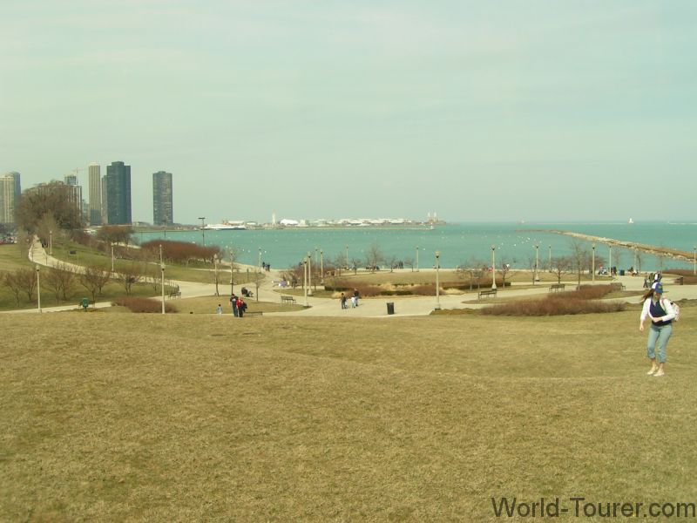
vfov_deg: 37.7
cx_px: 348
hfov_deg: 49.0
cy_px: 262
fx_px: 765
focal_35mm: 38
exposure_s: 1/400
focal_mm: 5.8
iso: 50
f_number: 5.6
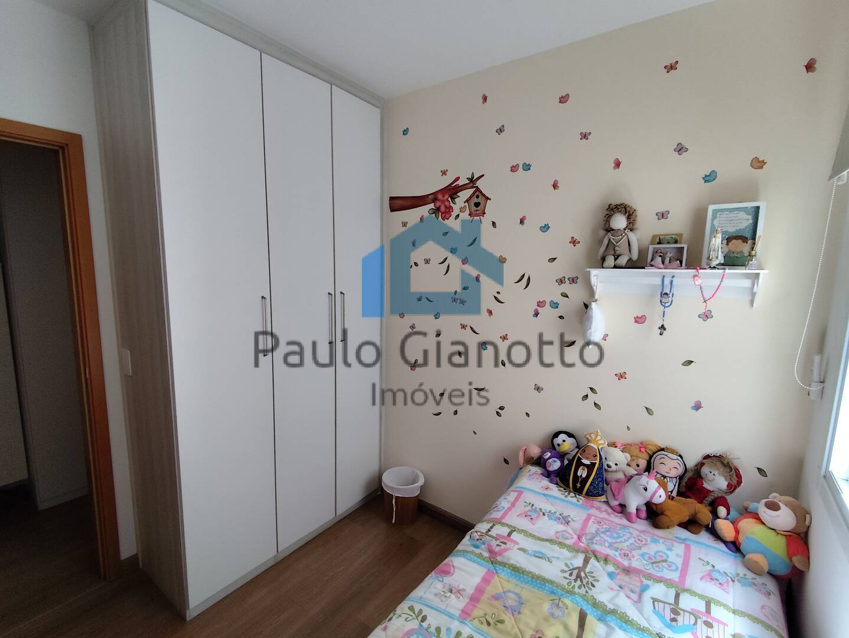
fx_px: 393
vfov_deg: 78.2
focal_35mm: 16
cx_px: 424
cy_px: 319
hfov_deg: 94.5
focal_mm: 1.65
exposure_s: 1/120
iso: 64
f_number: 2.2
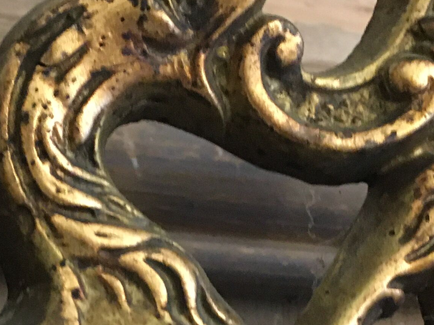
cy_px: 316
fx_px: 1279
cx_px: 173
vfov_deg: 14.3
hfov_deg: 19.2
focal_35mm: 102
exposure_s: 1/17
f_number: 2.2
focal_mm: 4.15
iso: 250
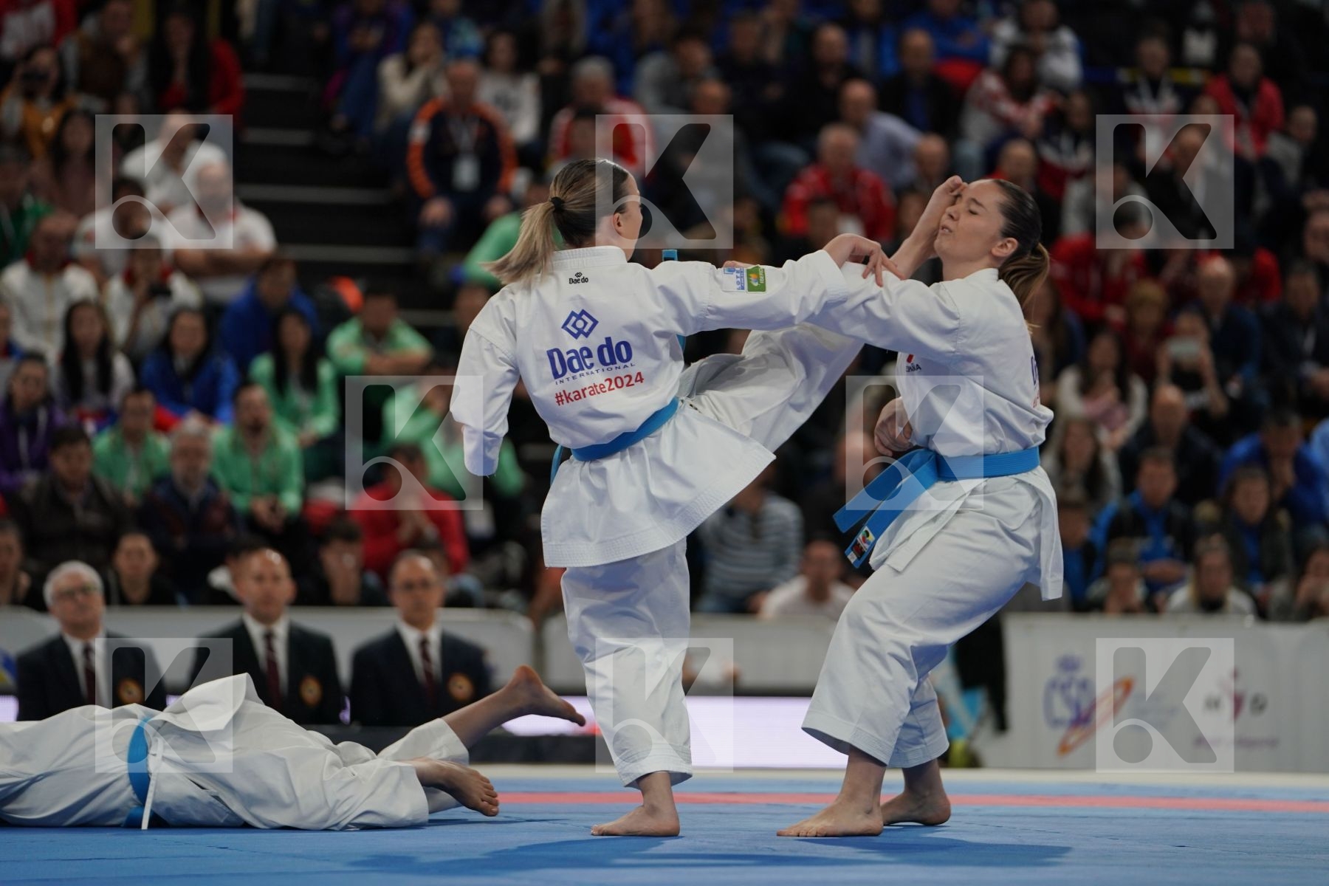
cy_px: 443
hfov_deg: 11.9
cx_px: 664
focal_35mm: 173
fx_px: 6386
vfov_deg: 7.9
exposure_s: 1/500
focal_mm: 173
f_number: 2.8
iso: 640
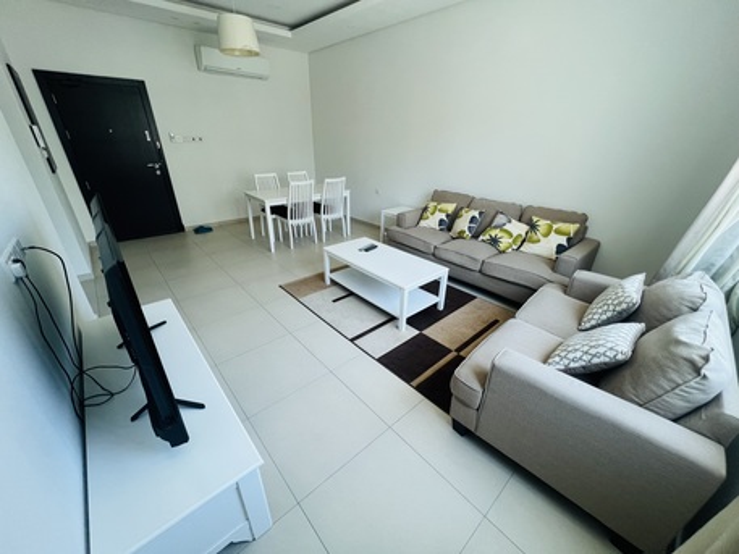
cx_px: 370
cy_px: 277
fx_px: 278
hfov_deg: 106.2
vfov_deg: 89.9
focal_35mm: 13
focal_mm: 1.57
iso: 200
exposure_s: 1/99
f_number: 1.8
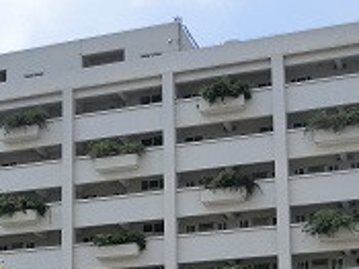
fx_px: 1109
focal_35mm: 107
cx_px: -76
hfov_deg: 17.5
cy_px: 322
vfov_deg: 13.4
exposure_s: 1/320
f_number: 7.8
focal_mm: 6
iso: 80
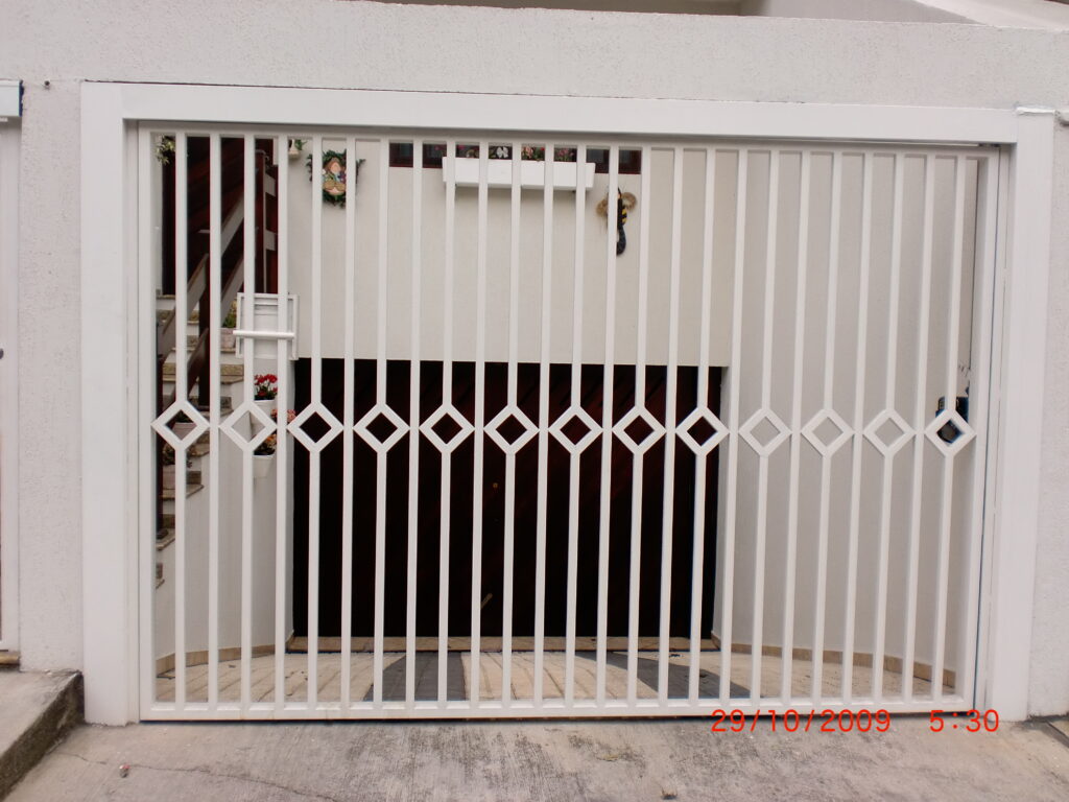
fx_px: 1081
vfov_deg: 40.7
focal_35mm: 35
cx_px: 534
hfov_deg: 52.6
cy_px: 401
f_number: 3.1
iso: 64
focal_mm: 6.3
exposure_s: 1/320
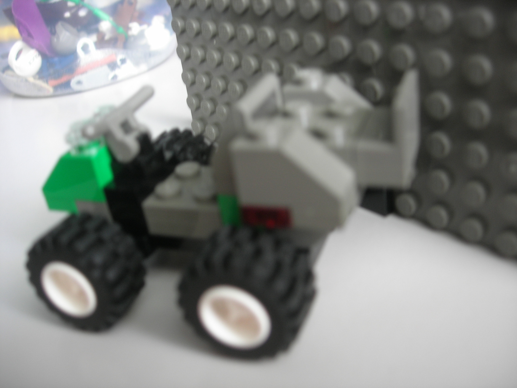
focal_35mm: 38
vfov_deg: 37.7
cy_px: 194
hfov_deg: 49.0
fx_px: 568
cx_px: 258
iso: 64
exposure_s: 1/12
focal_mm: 7.8
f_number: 2.8
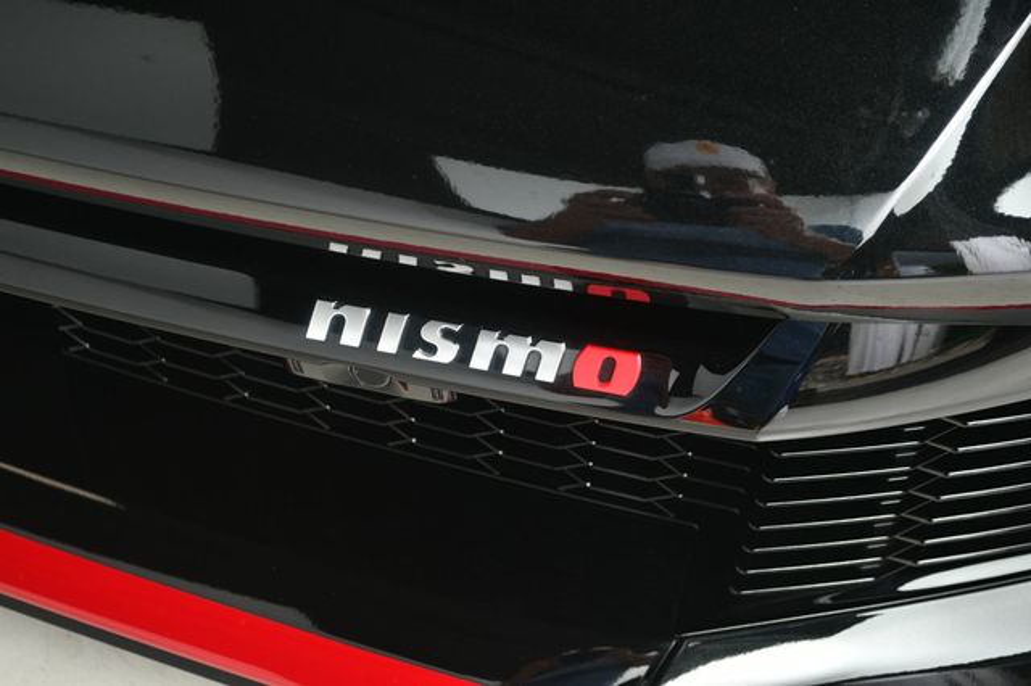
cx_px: 516
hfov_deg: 29.3
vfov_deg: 19.7
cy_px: 343
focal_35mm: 69
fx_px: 1975
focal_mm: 46
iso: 100
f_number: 5.3
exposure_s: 1/160
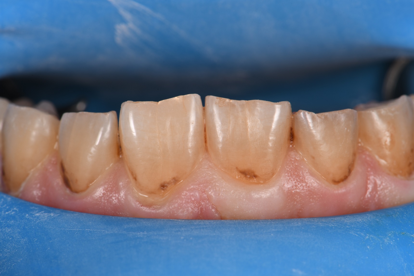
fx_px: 1449
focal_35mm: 126
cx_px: 207
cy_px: 138
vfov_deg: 10.9
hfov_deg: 16.3
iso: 200
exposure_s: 1/160
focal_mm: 105
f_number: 32
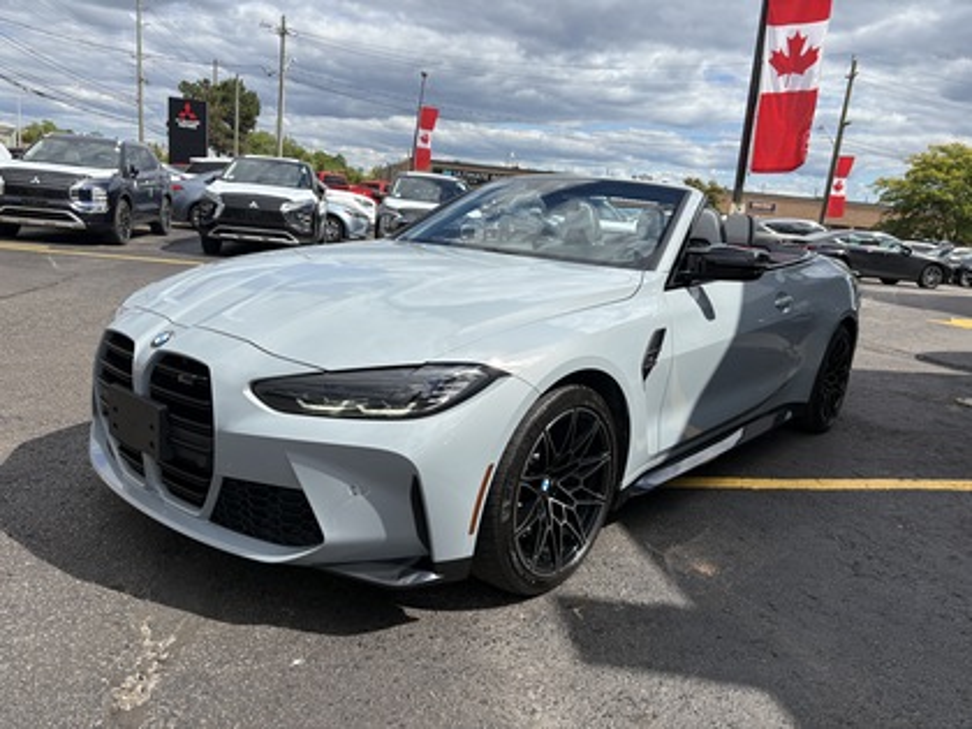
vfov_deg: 53.1
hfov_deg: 67.3
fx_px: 730
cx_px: 486
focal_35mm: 26
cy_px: 364
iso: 50
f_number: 1.6
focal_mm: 5.96
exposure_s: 1/4608
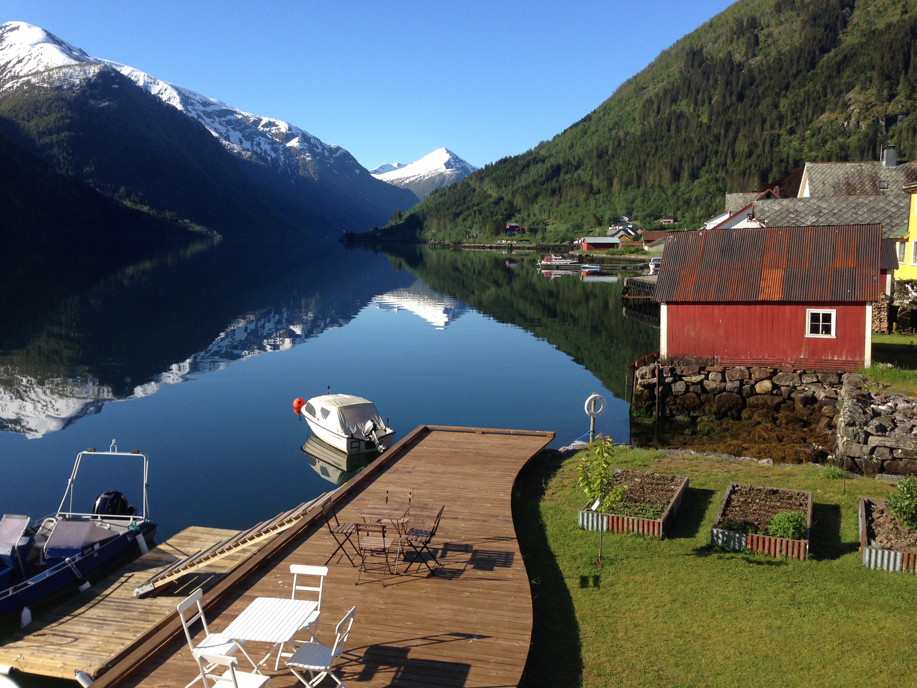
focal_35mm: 33
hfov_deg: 55.4
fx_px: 874
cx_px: 458
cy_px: 344
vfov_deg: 42.9
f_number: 2.4
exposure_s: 1/1178
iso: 50
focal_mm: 4.12
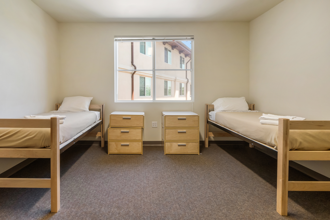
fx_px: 165
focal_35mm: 18
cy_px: 110
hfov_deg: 90.0
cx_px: 165
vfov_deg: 67.4
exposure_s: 1/20
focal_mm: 12
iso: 500
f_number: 8
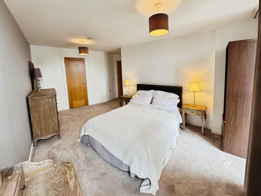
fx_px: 106
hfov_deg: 102.0
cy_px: 98
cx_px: 130
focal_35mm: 14
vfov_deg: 85.7
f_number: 2.2
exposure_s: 1/99
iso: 125
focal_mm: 2.22
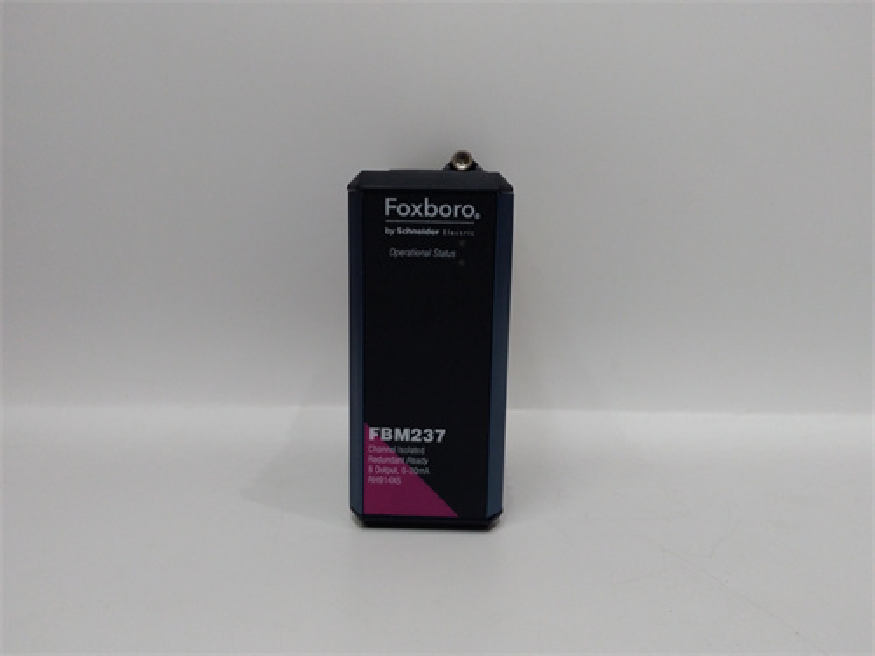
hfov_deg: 65.3
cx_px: 438
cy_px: 328
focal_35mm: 27
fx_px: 682
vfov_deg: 51.4
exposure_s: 1/33
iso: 199
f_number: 2
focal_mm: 3.79
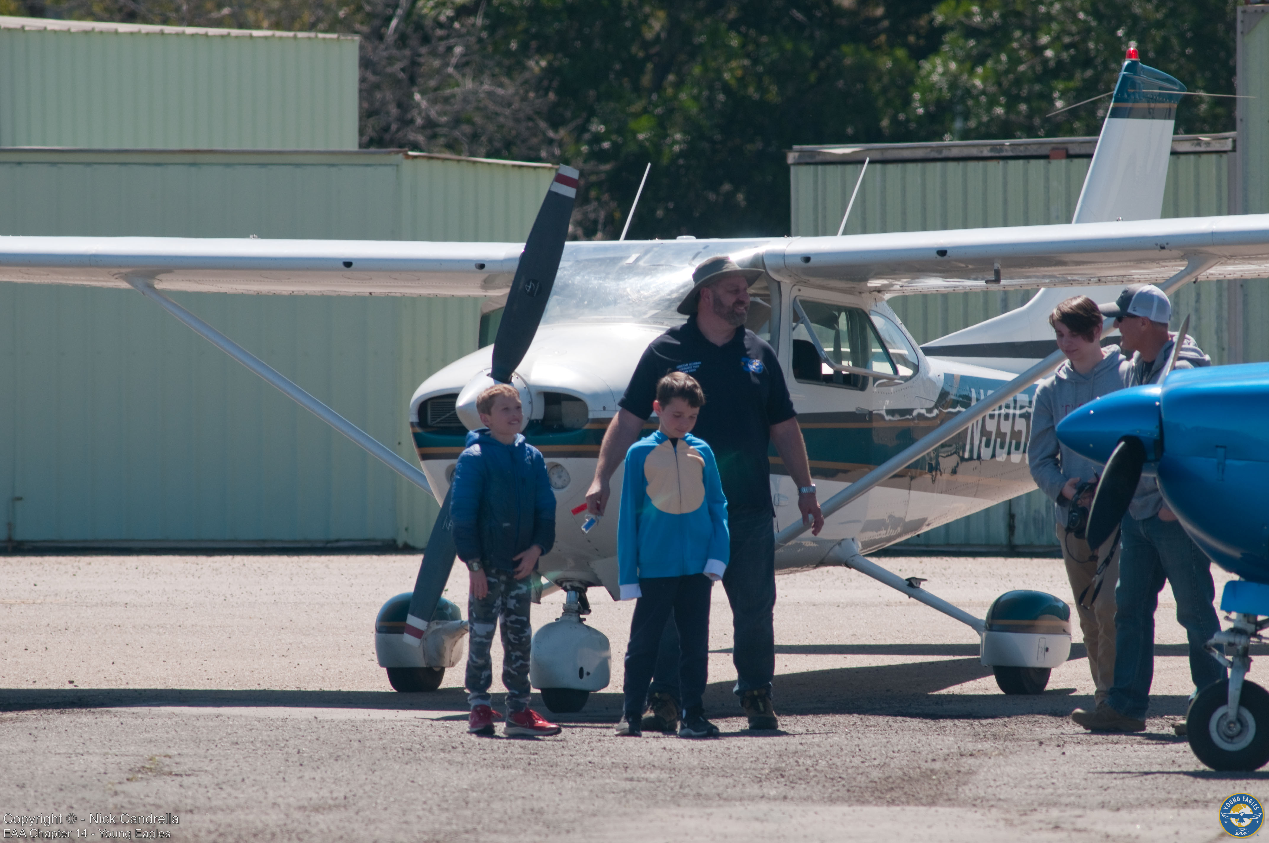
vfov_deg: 3.0
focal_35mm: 450
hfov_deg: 4.6
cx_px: 634
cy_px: 422
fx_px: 15843
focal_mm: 300
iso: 100
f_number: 7.1
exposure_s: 1/400
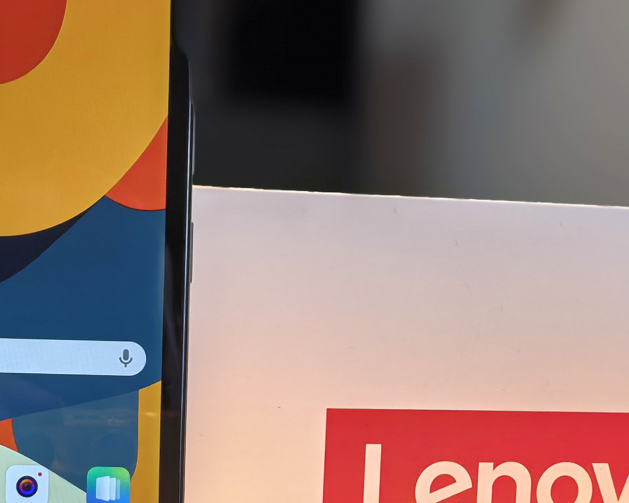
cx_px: 131
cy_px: 406
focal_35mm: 80
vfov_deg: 19.0
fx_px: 1489
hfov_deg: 23.5
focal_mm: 8.5
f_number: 4
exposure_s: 1/88
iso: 125
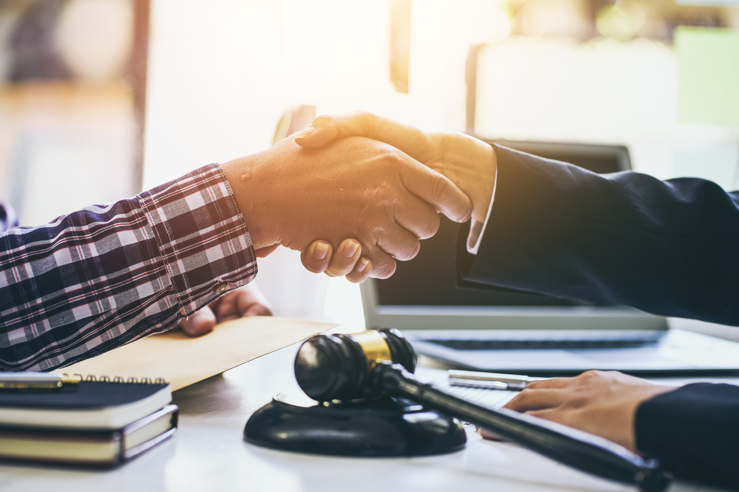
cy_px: 246
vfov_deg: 16.1
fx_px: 1745
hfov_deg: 23.9
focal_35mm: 85
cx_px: 370
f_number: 3.5
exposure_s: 1/100
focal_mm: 85
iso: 200
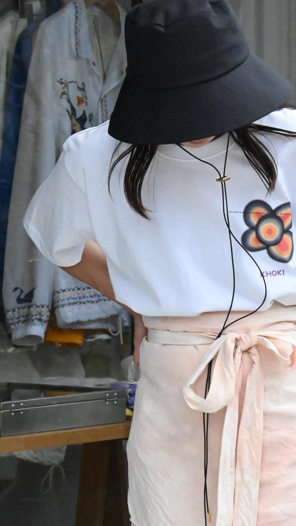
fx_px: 3178
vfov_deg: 9.5
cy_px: 167
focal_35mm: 228
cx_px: 218
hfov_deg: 5.3
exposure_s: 1/4000
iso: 12800
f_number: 16
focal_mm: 91
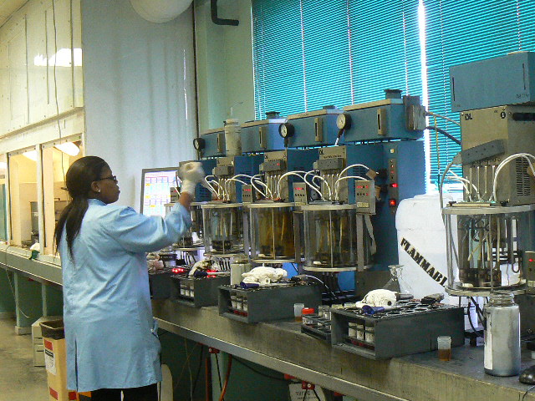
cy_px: 200
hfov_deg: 38.9
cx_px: 268
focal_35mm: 49
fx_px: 757
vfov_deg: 29.7
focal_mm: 6
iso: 200
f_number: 2.8
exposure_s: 1/15
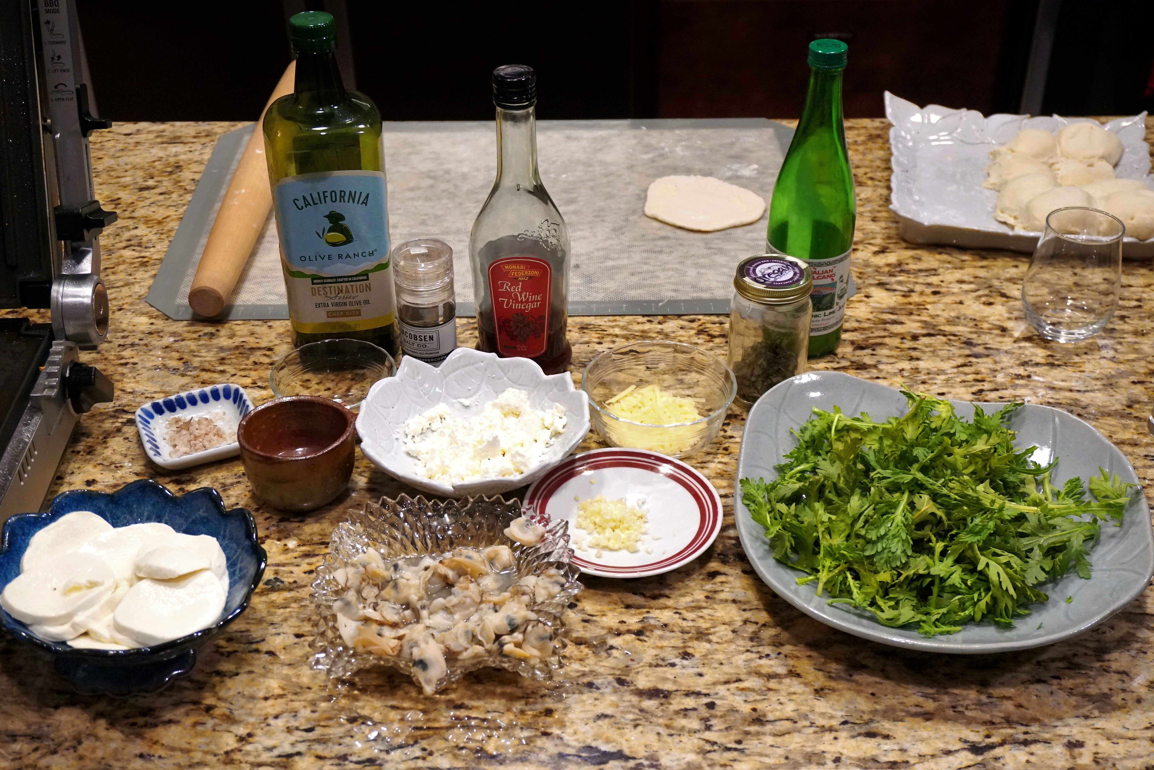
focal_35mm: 42
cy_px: 385
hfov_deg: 46.4
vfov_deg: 31.9
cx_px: 577
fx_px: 1346
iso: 1600
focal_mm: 28
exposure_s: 1/160
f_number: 4.5
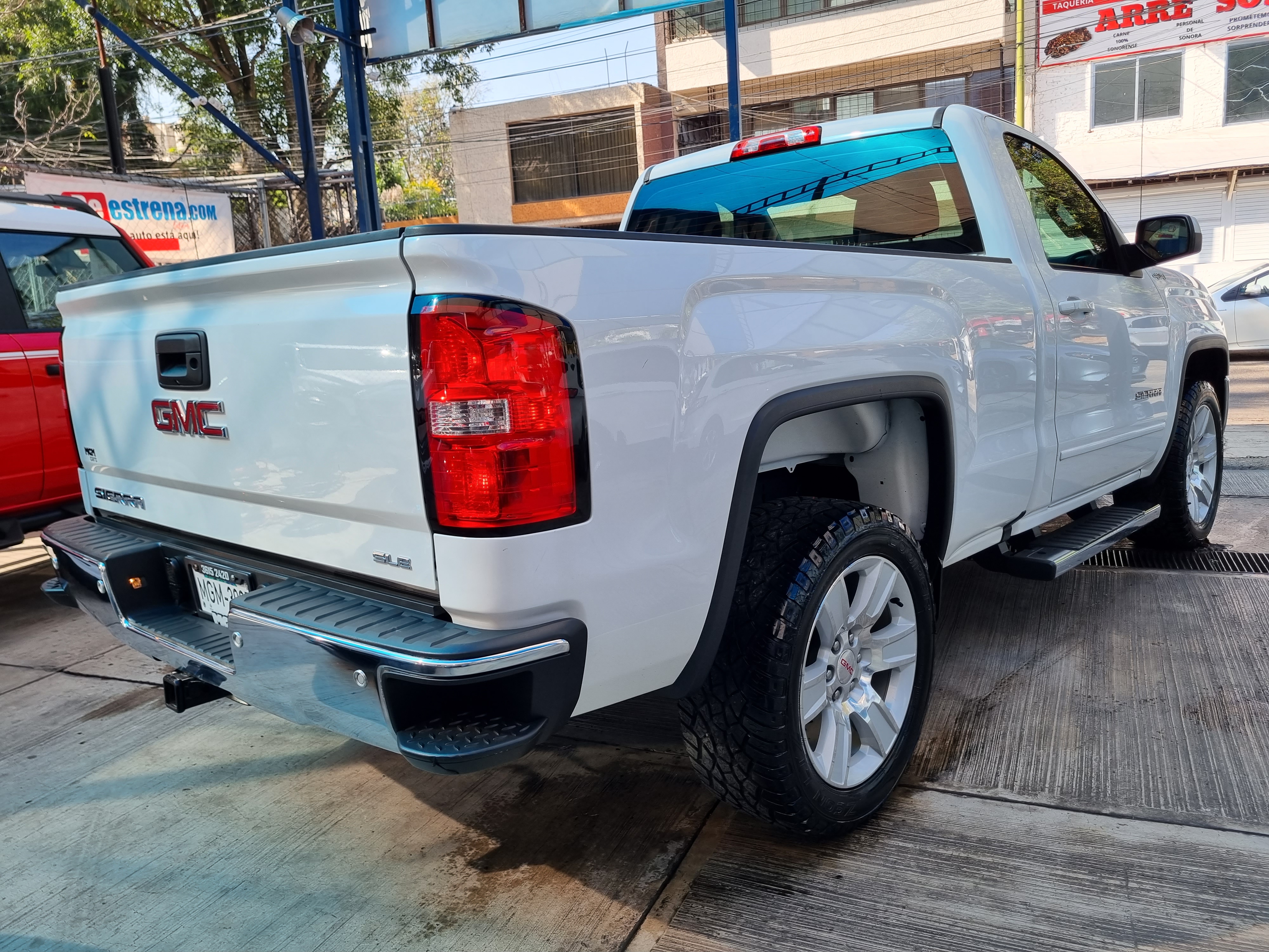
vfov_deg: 53.1
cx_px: 634
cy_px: 476
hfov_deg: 67.3
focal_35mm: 26
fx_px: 953
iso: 50
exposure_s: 1/622
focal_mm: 5.4
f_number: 1.8
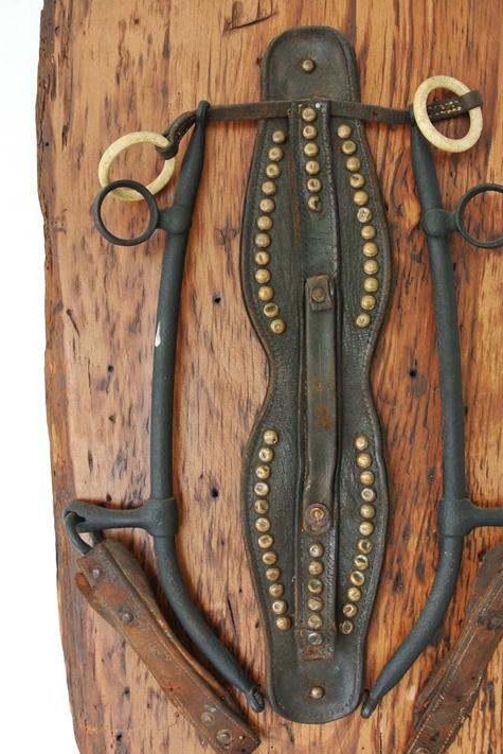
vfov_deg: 50.7
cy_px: 369
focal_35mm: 38
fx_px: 795
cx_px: 325
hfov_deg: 34.9
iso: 400
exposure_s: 1/80
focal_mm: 10
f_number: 3.5
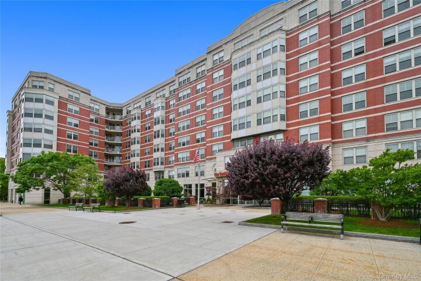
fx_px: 164
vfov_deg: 81.2
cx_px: 210
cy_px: 140
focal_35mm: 14
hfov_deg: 104.3
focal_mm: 14
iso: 100
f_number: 8
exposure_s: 1/100
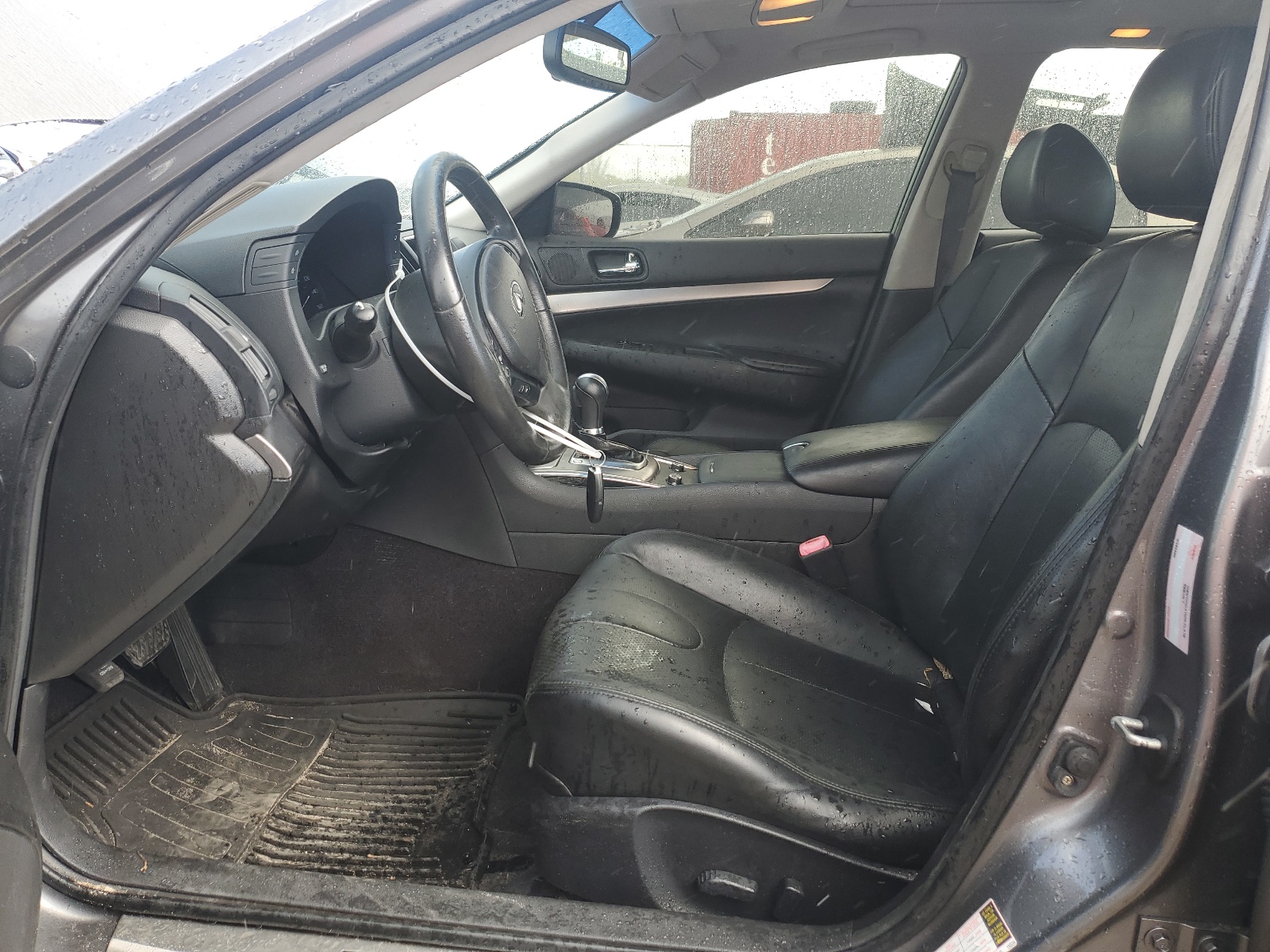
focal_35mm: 26
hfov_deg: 67.3
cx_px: 635
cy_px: 476
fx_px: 954
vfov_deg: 53.1
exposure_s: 1/270
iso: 50
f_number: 1.5
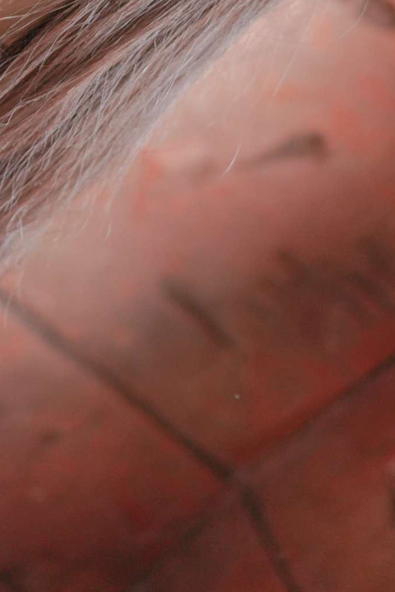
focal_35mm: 121
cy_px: -56
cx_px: 75
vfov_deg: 16.4
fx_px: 1990
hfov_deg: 11.3
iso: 1250
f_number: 1.8
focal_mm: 55
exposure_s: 1/80
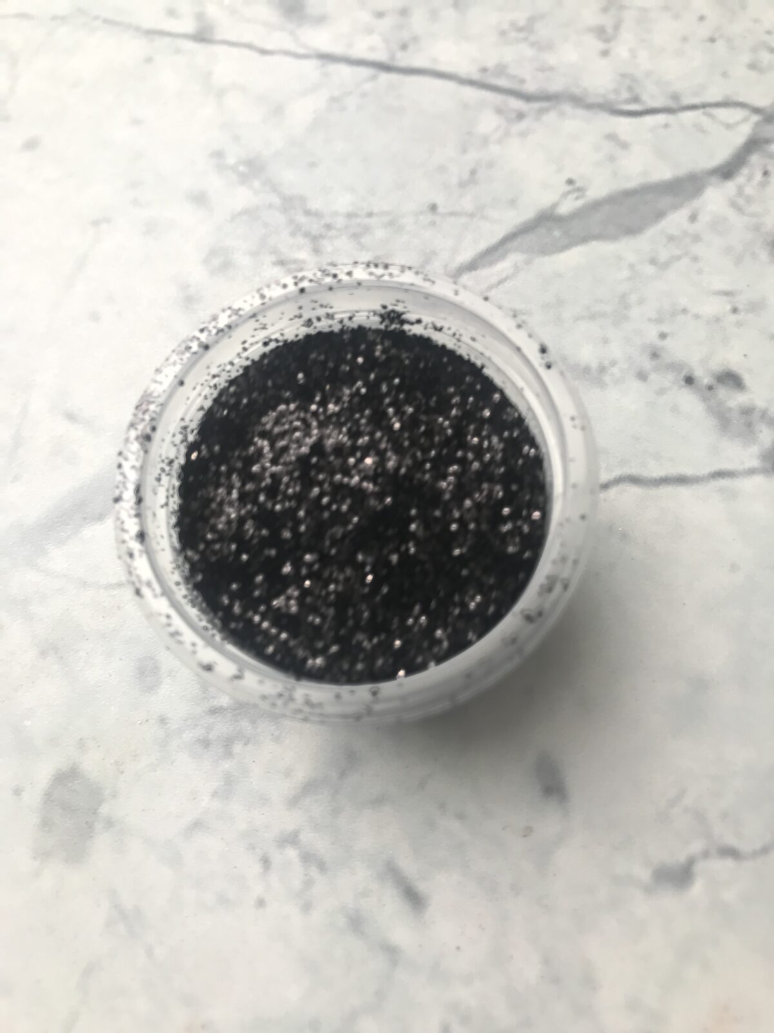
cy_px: 516
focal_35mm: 28
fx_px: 835
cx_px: 387
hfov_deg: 49.7
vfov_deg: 63.4
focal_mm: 3.99
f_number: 1.8
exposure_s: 1/30
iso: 32
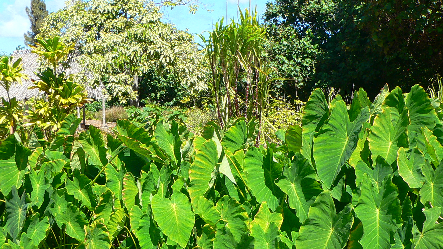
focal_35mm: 43
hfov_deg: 47.3
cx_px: 206
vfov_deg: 27.4
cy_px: 183
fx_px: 505
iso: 80
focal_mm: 4.6
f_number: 4
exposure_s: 1/320
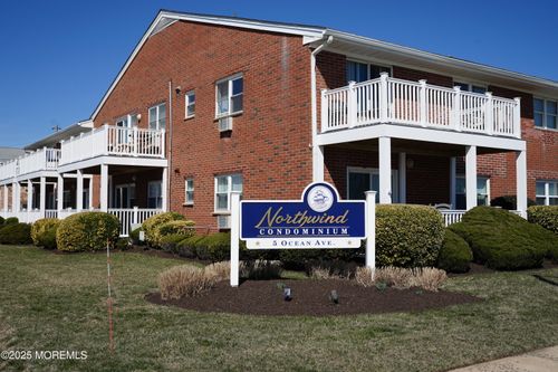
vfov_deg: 37.8
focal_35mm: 35
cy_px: 186
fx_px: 542
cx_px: 279
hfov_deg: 54.5
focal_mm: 35
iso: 125
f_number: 8
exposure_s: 1/500
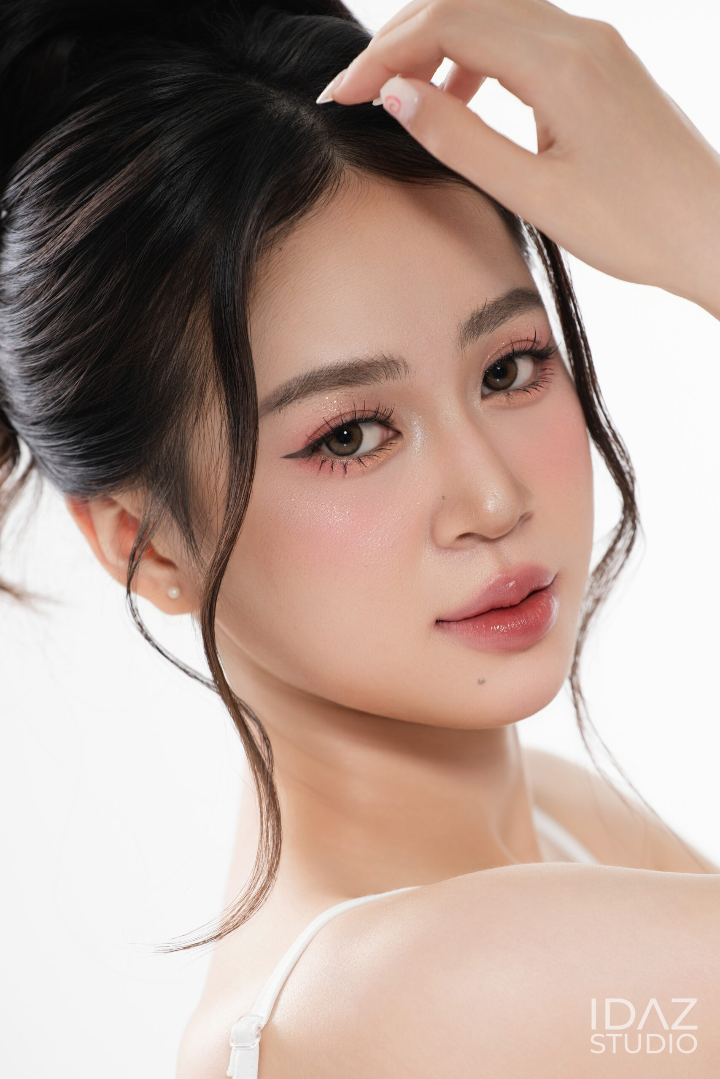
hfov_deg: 6.9
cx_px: 360
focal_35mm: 200
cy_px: 540
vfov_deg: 10.3
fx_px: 5999
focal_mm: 200
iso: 100
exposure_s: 1/100
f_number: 5
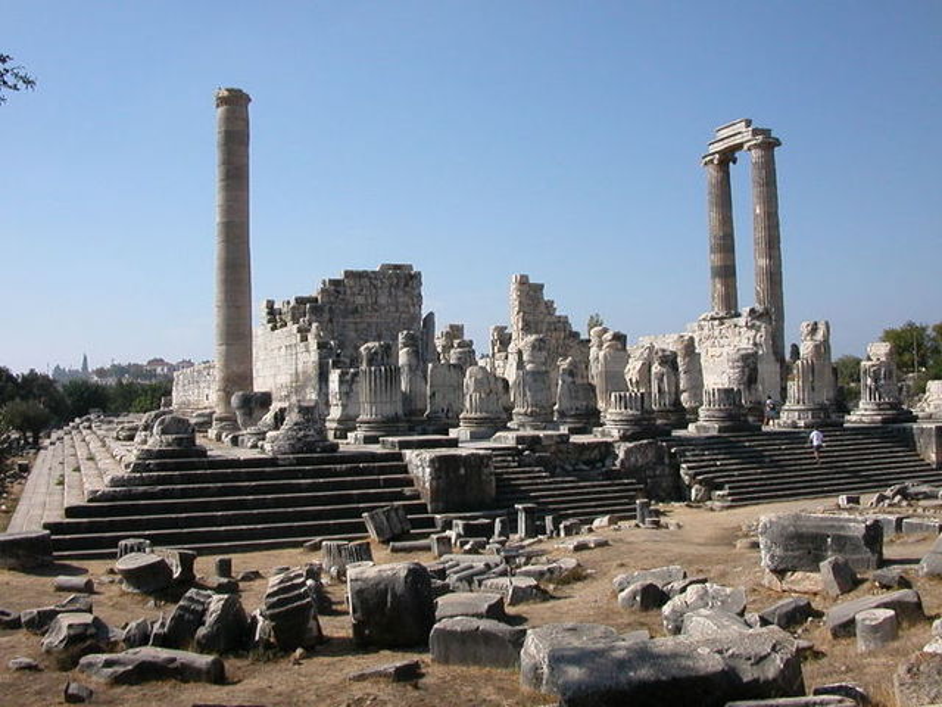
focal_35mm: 37
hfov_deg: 50.1
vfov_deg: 38.7
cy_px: 354
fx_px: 1007
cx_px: 471
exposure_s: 1/841
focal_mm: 5.6
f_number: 4.5
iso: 100
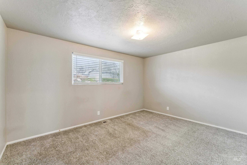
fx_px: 107
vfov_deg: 75.1
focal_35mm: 16
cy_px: 82
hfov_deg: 98.2
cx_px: 124
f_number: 13
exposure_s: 1/2
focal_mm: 15.6
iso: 400
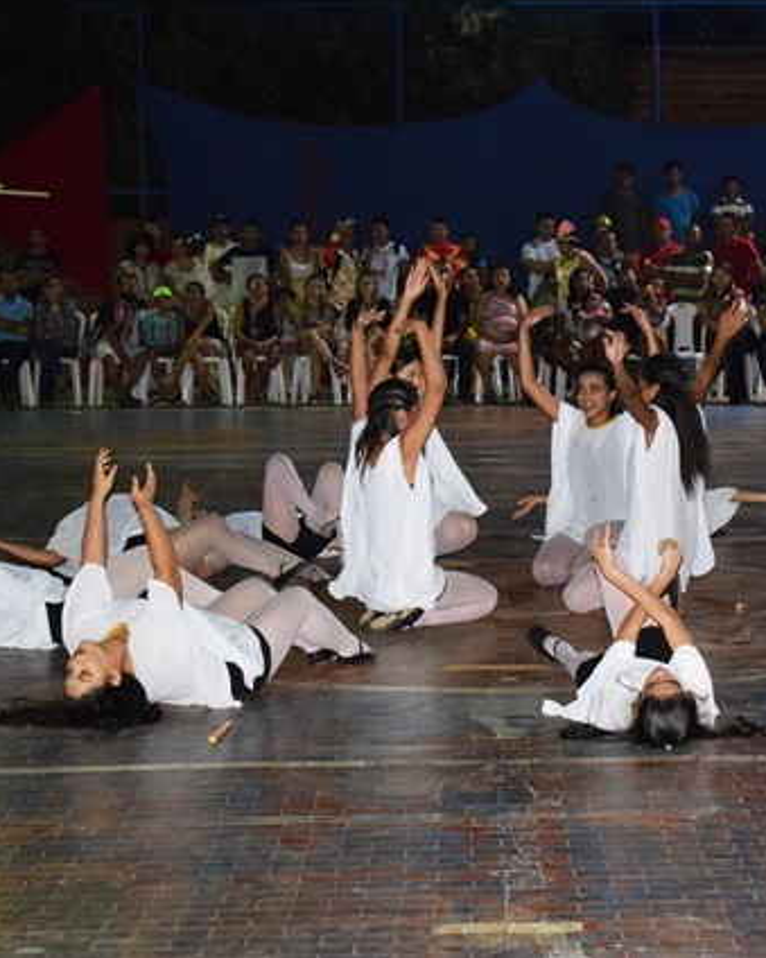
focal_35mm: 96
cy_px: 478
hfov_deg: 16.0
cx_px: 606
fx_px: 2713
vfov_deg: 20.0
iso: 3200
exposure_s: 1/60
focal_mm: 45
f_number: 5
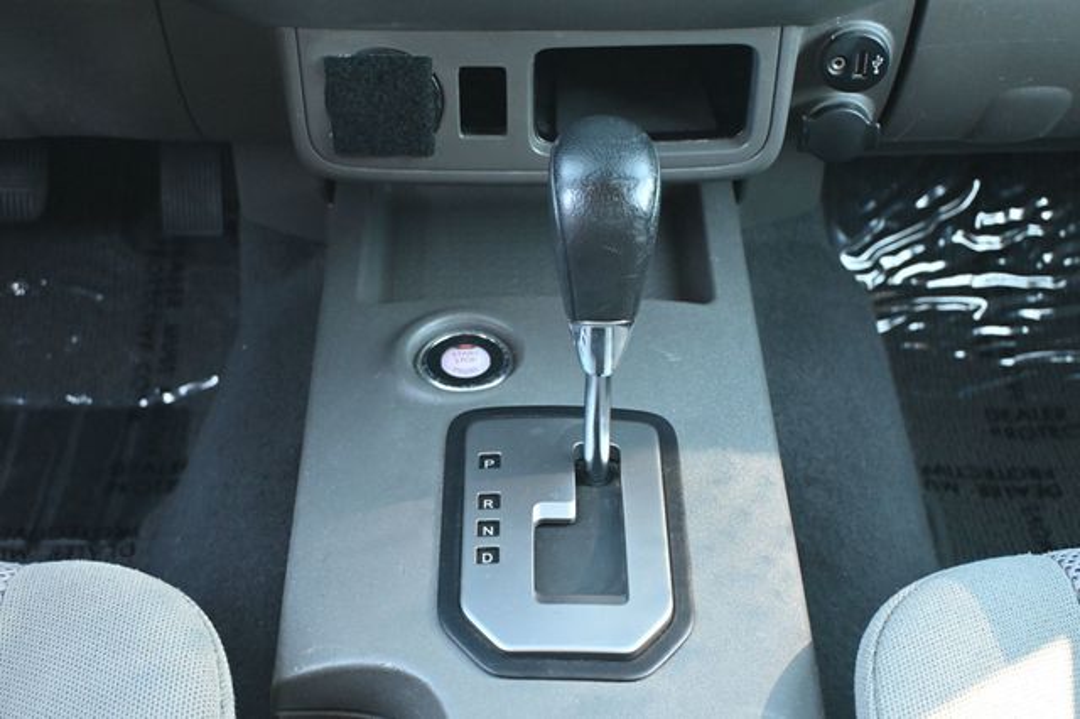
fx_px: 1619
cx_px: 540
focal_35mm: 54
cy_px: 360
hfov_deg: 36.9
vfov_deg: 25.0
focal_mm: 36
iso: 3600
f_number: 5.3
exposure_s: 1/60
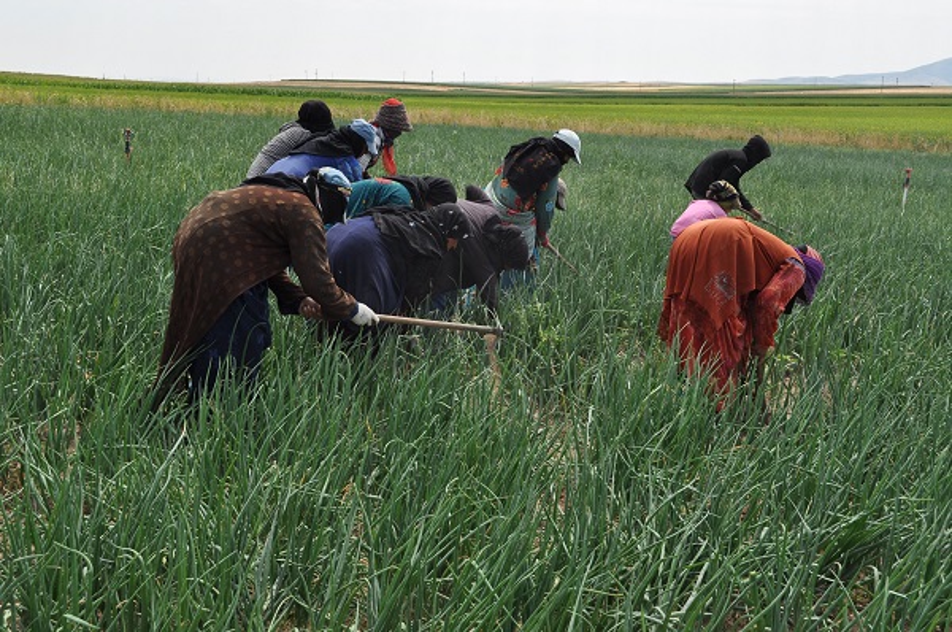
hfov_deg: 49.6
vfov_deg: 34.1
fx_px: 1030
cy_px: 316
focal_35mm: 39
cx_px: 476
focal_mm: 26
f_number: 8
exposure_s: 1/250
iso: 200
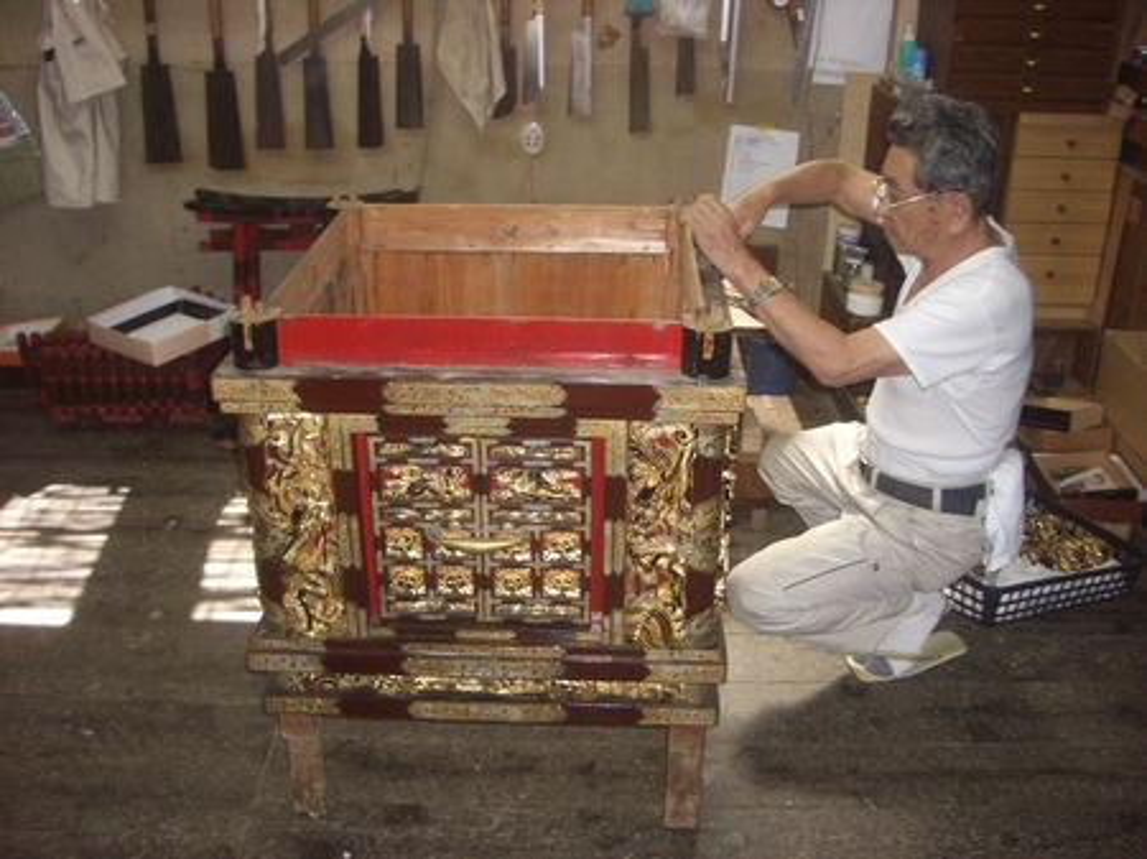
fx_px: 1159
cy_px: 430
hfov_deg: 52.7
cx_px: 574
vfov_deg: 40.7
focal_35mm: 35
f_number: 2.6
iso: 200
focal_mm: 5.8
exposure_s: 1/60
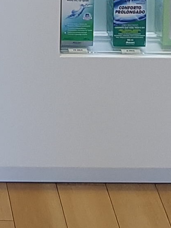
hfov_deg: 7.6
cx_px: -176
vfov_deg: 9.0
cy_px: -397
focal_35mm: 188
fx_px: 1239
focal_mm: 4.2
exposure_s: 1/50
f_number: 1.7
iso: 64
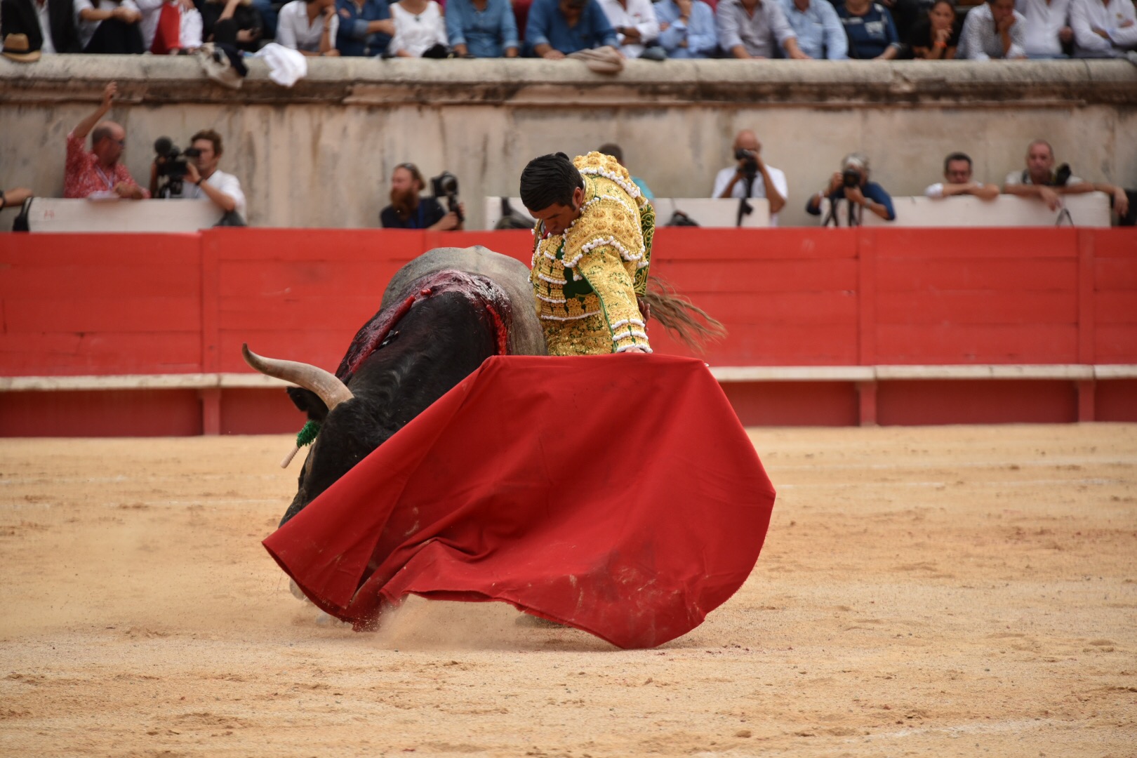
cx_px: 568
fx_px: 6632
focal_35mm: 210
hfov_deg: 9.8
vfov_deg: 6.5
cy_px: 379
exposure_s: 1/640
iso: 900
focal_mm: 210
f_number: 5.6
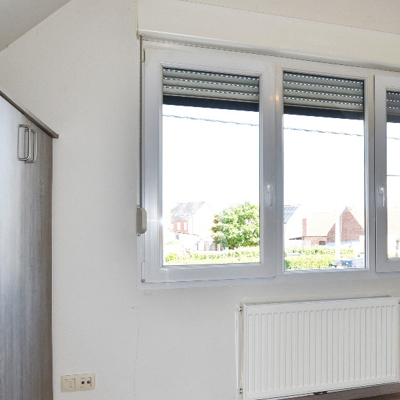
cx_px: 393
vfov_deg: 43.7
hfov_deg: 39.1
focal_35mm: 38
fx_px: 497
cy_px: 228
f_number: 5.6
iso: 360
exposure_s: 1/125
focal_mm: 16
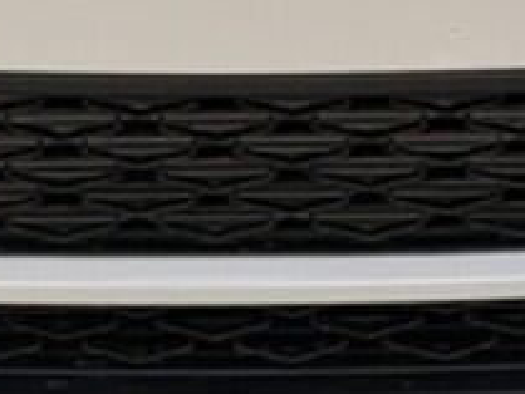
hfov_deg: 12.0
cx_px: 168
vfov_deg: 8.3
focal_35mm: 165
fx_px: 2504
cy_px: -512
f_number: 1.78
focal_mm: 6.76
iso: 80
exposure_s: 1/931
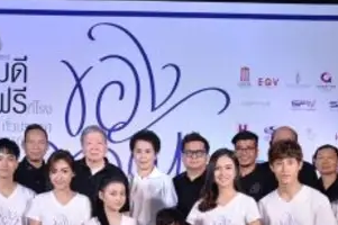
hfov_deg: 24.4
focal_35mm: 83
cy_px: 202
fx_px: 778
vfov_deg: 16.2
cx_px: 118
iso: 800
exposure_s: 1/160
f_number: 5.6
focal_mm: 32
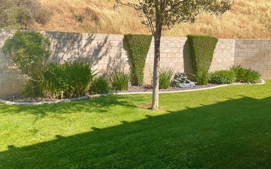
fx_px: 229
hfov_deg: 61.2
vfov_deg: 40.6
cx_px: 135
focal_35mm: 31
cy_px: 90
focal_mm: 3
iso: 16
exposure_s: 1/1144
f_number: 1.8
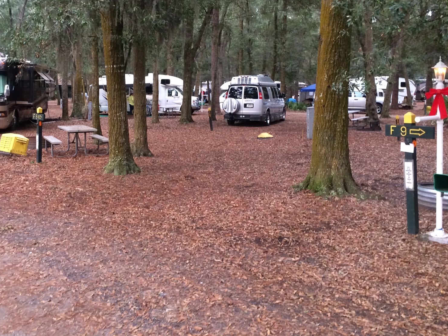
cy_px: 105
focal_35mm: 40
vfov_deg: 35.5
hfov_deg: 46.6
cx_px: 186
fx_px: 518
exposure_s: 1/30
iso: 125
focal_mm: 4.15
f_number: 2.2
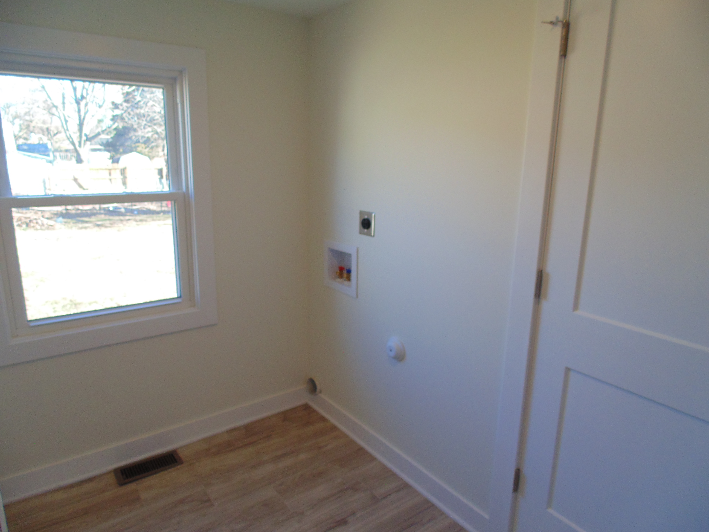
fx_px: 451
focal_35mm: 22
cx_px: 354
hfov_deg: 76.4
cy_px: 266
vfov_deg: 61.1
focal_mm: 4
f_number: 3.1
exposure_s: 1/50
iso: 80
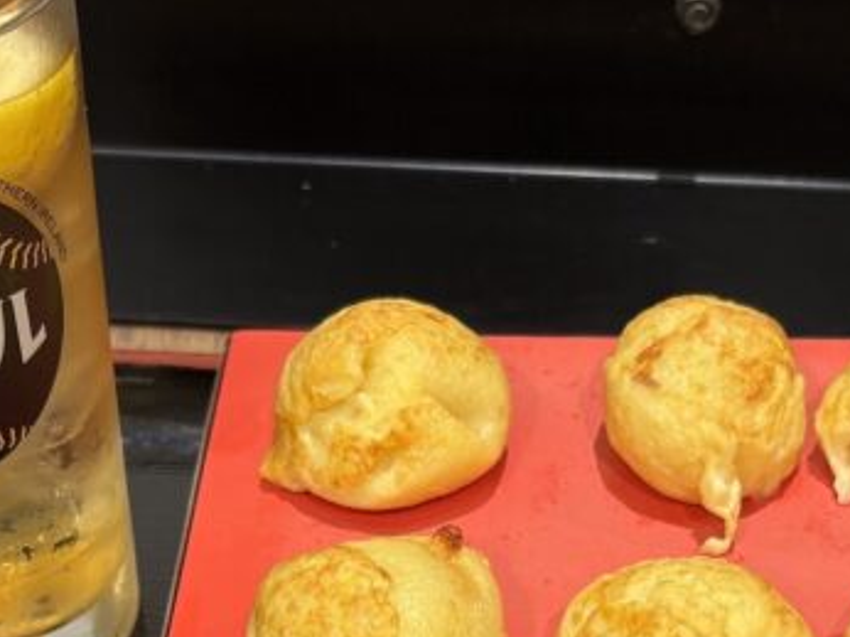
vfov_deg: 17.9
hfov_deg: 25.3
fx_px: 1889
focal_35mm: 77
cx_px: 528
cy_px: 819
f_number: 1.6
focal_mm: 5.96
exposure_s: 1/60
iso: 80
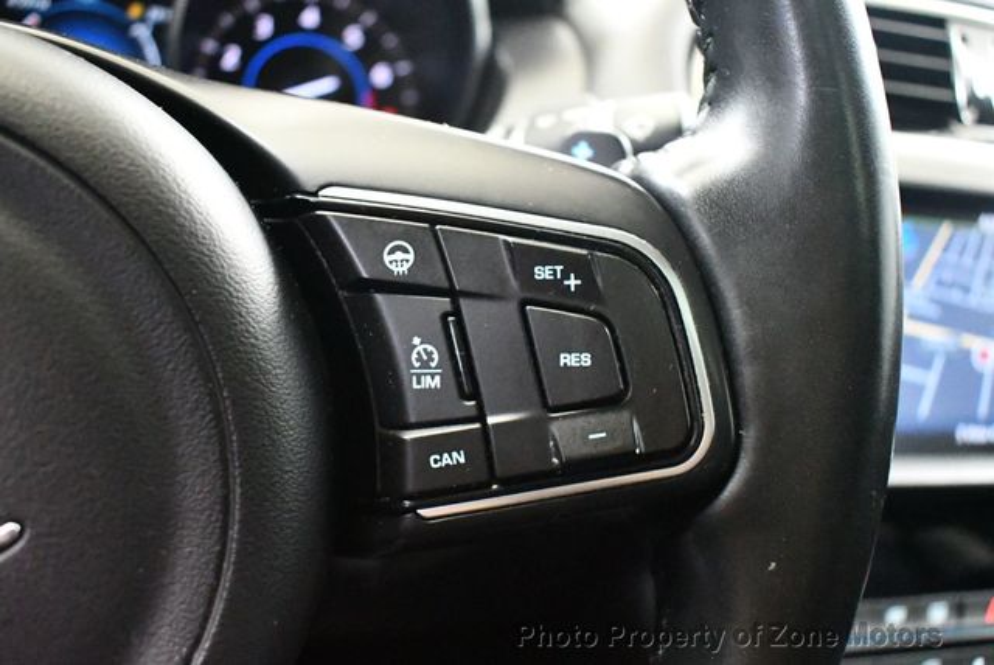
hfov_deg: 53.1
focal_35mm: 36
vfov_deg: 36.9
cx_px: 497
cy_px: 332
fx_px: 995
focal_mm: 18
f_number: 3.5
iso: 12800
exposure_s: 1/60
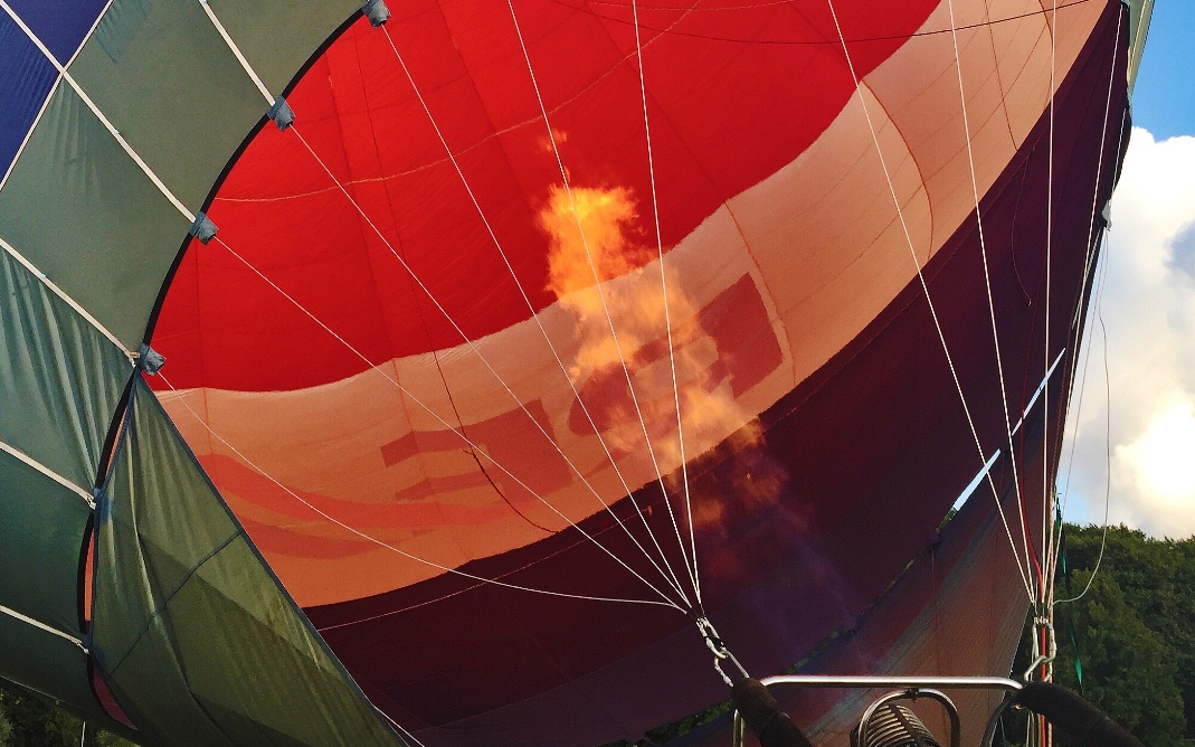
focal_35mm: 46
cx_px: 548
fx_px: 1498
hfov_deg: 43.5
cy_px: 100
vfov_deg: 27.2
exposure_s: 1/388
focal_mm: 4.15
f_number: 2.2
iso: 32
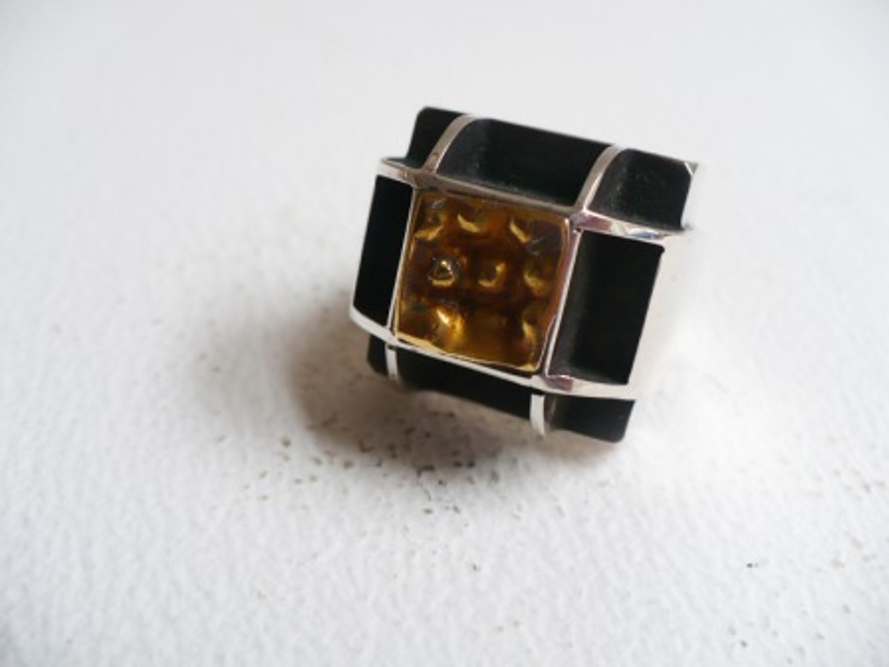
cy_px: 334
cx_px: 444
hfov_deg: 50.1
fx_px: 950
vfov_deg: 38.7
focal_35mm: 37
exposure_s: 1/30
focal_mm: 6.1
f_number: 2.8
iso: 100
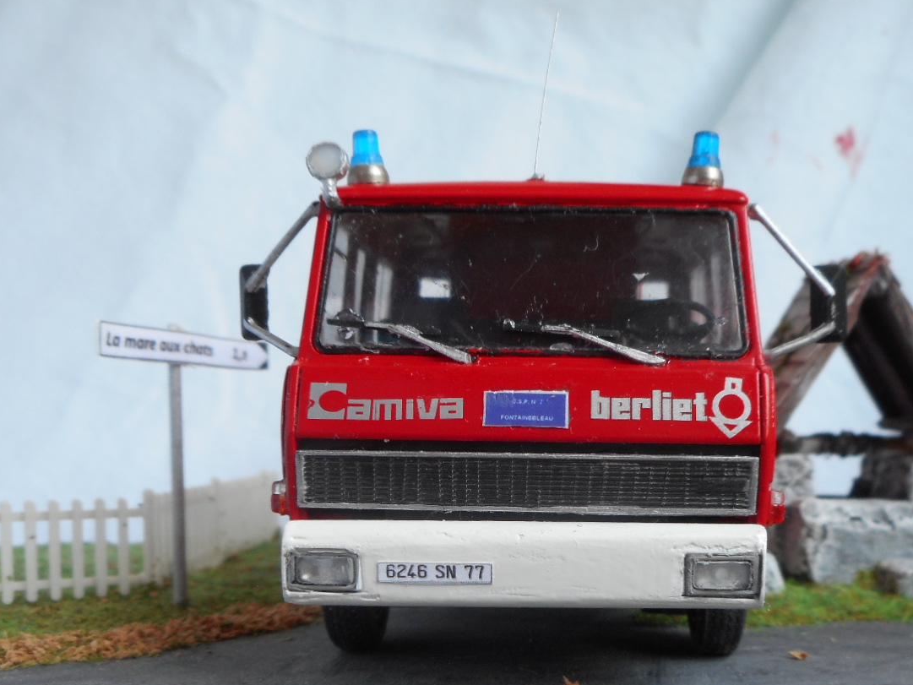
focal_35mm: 37
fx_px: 976
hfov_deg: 49.9
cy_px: 502
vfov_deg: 37.8
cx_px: 535
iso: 80
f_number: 3.7
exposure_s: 1/30
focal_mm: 4.5
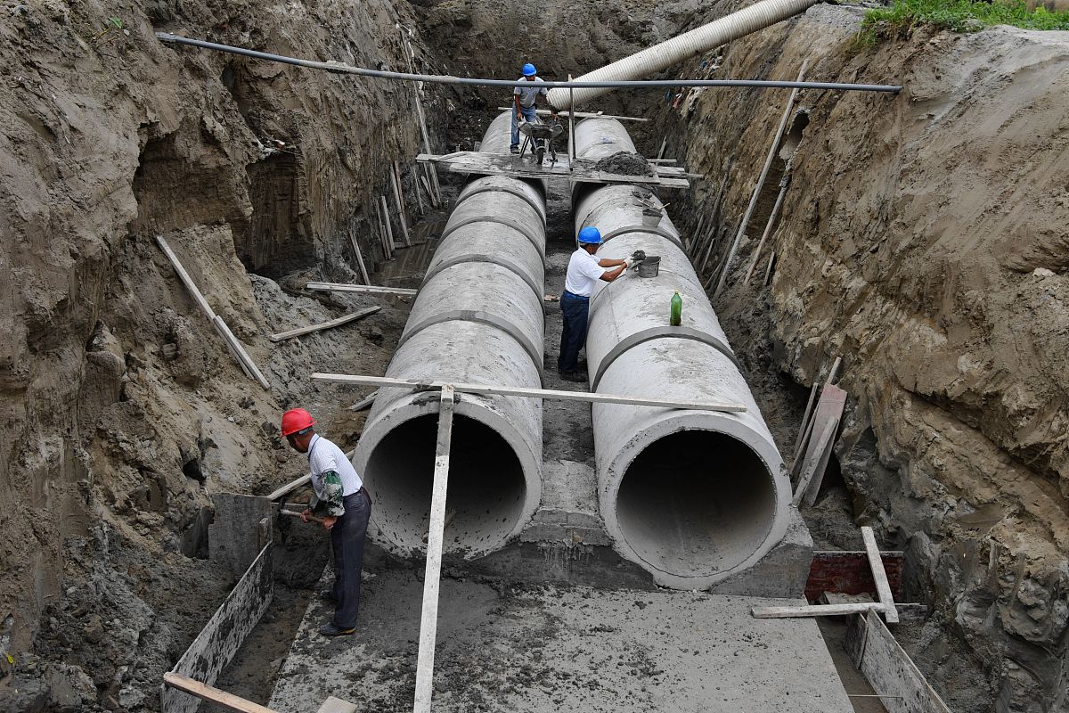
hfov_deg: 67.4
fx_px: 802
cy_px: 356
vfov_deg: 47.9
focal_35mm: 27
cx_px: 534
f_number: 5.6
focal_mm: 27
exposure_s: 1/250
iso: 80
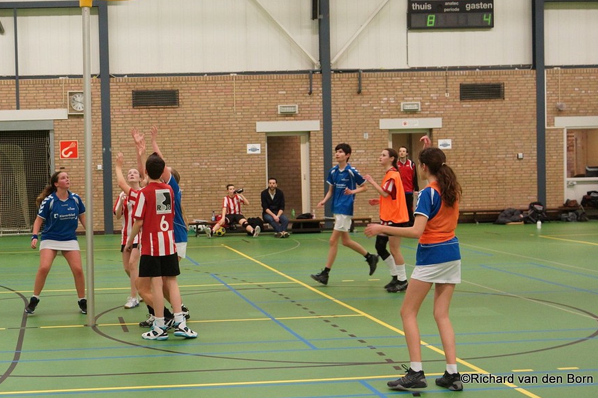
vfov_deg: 29.2
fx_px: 764
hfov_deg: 42.7
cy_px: 166
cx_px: 257
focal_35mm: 46
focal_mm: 26
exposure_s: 1/200
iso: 800
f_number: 2.8
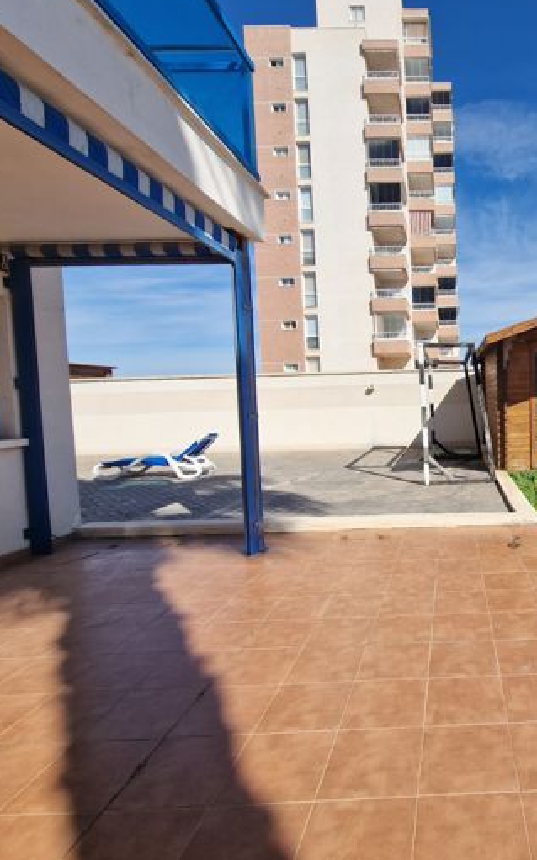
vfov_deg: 88.0
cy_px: 426
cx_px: 474
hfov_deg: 54.9
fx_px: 445
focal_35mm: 19
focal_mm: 2.2
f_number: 2.2
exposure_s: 1/2872
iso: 50
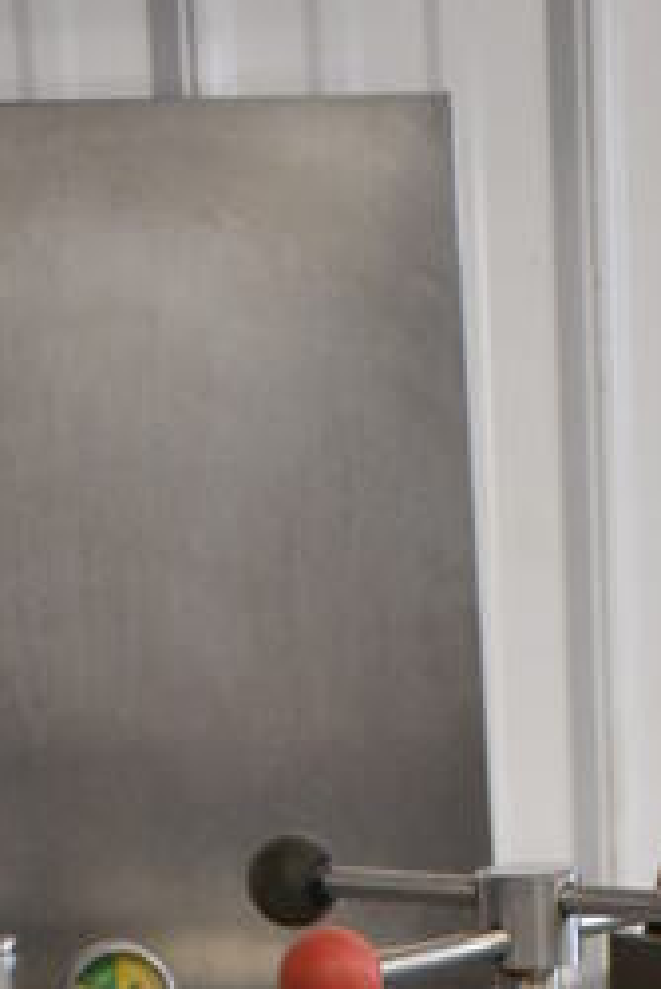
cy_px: 1786
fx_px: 3460
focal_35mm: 126
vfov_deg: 14.3
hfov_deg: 10.9
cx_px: 590
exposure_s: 1/125
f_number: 3.8
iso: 1400
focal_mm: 23
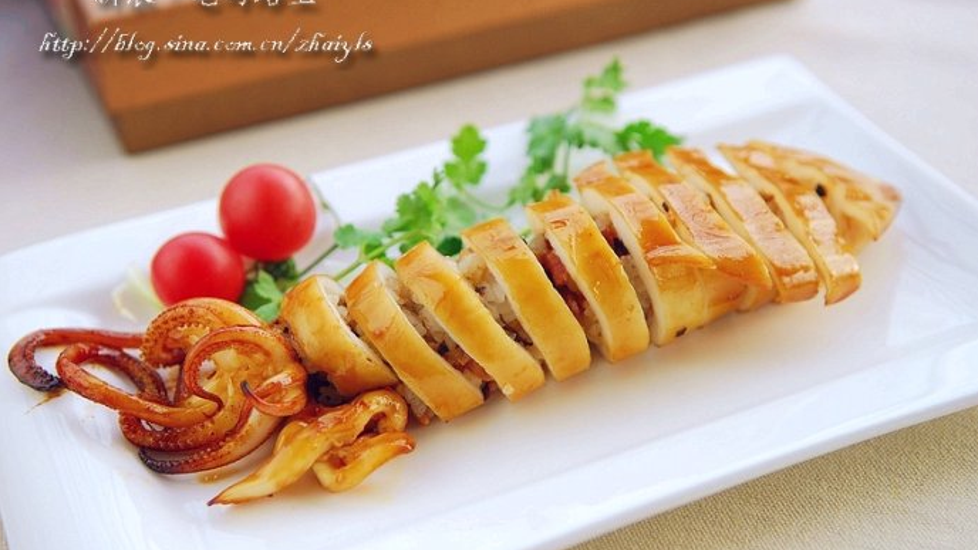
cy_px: 256
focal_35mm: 60
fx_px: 1556
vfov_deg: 20.0
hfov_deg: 34.9
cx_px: 489
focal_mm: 38
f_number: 3.5
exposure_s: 1/250
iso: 100
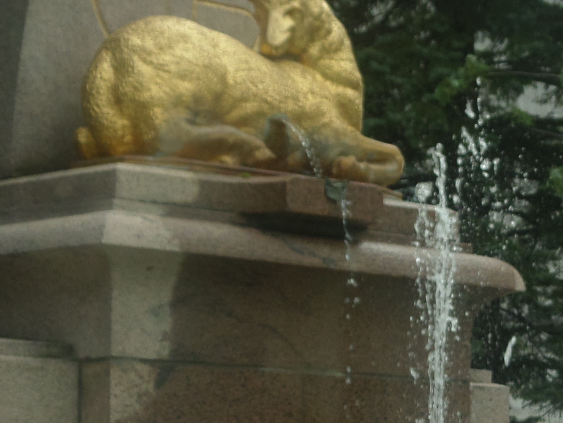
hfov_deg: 11.8
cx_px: 811
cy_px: 553
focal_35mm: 161
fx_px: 2619
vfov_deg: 9.1
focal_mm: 9.6
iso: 80
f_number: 4.4
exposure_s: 1/250
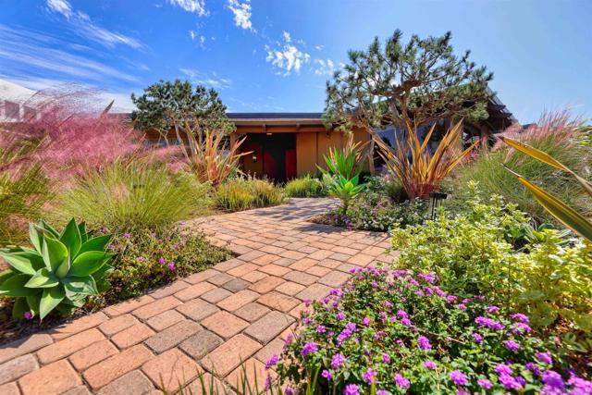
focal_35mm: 17
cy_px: 198
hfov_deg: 93.3
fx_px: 280
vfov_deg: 70.5
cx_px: 296
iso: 160
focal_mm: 17
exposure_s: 1/640
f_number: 5.6
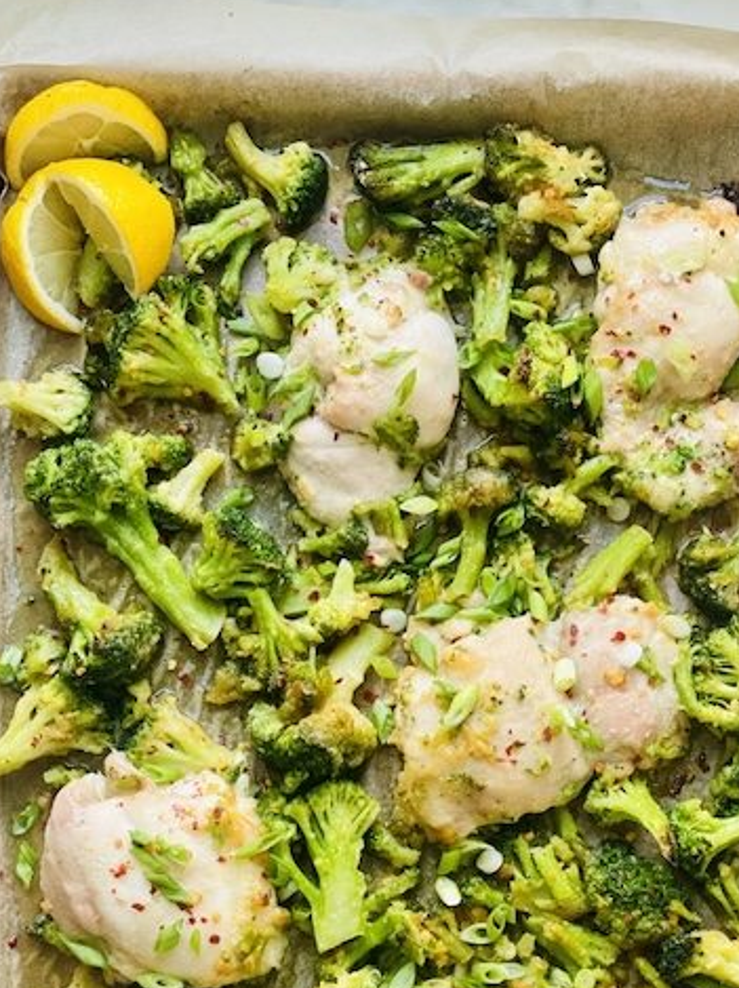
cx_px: 408
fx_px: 2109
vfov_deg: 26.2
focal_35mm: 74
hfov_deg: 19.9
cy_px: 673
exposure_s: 1/122
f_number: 2
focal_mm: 6
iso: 200
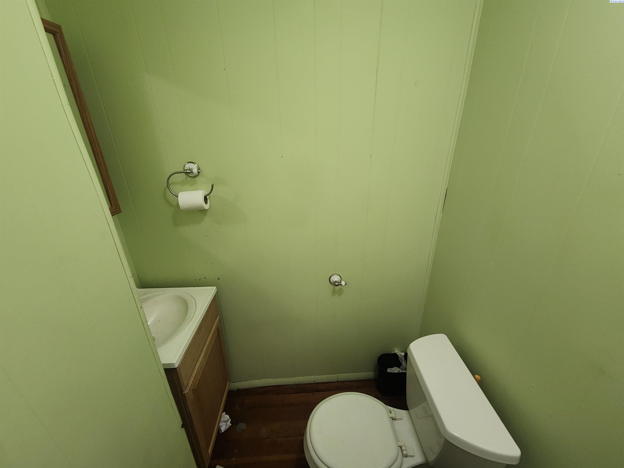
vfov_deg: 89.9
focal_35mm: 13
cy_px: 234
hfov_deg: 106.2
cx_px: 312
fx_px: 234
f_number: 2.2
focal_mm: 2.2
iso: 320
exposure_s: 1/30
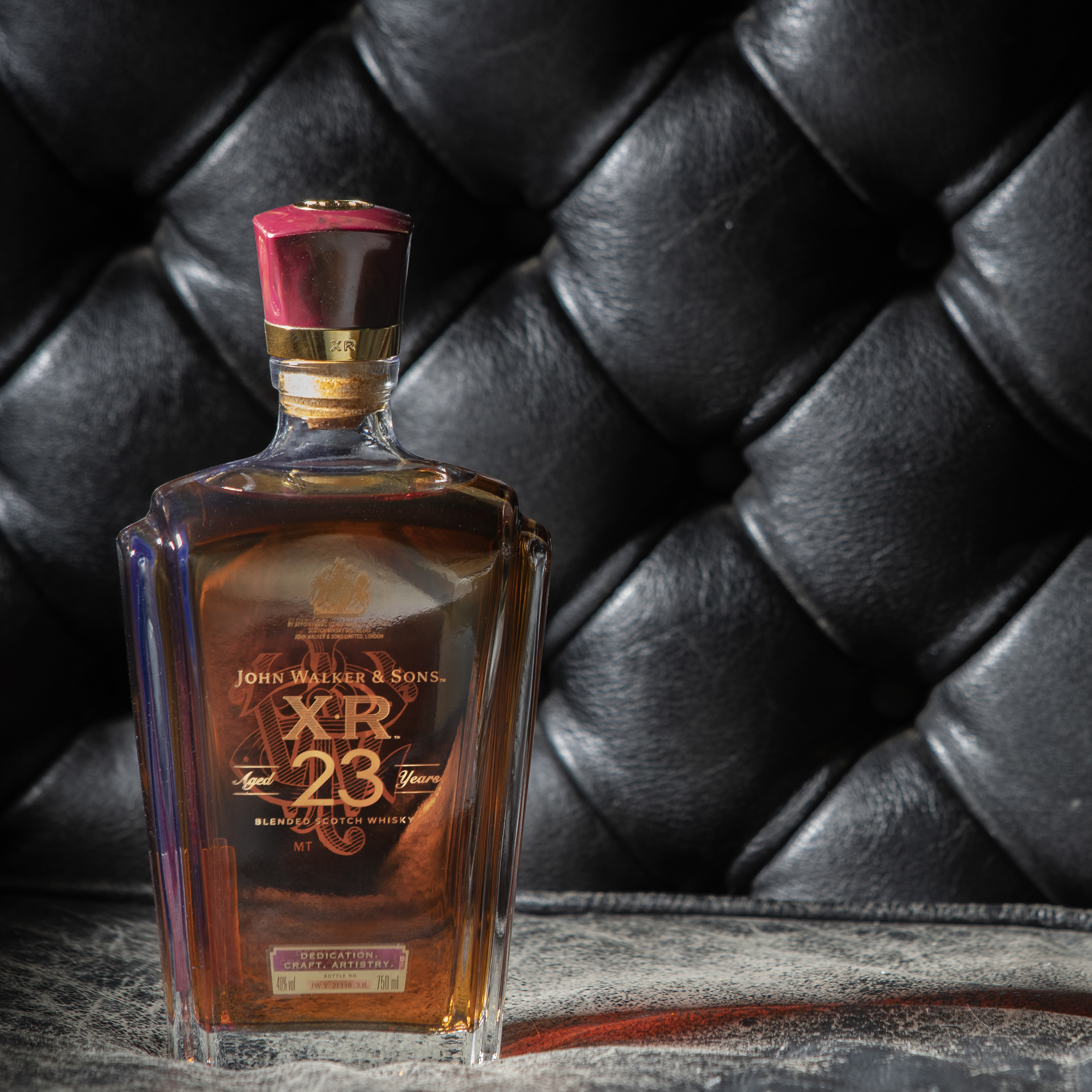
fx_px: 11778
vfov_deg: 5.3
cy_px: 558
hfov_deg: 5.3
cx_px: 877
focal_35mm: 330
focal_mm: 190
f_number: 4.5
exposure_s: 1/100
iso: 400
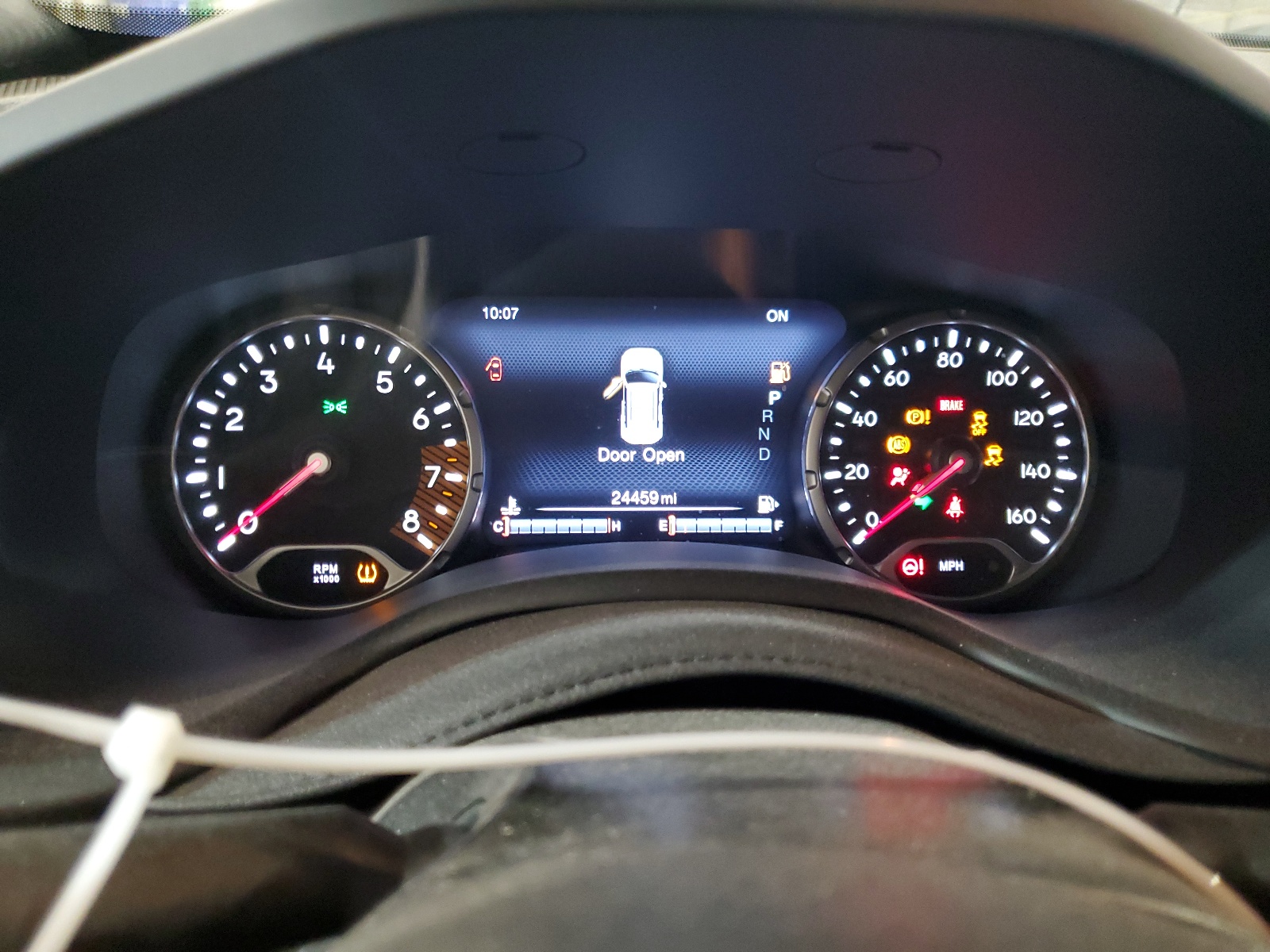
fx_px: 954
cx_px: 635
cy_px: 476
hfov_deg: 67.3
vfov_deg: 53.1
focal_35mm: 26
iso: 337
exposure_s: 1/24
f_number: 1.5
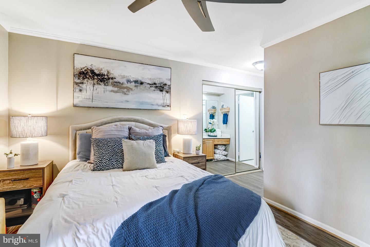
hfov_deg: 96.7
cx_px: 185
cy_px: 124
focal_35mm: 16
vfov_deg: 73.8
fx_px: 164
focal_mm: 16
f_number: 8
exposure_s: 1/15
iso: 1250
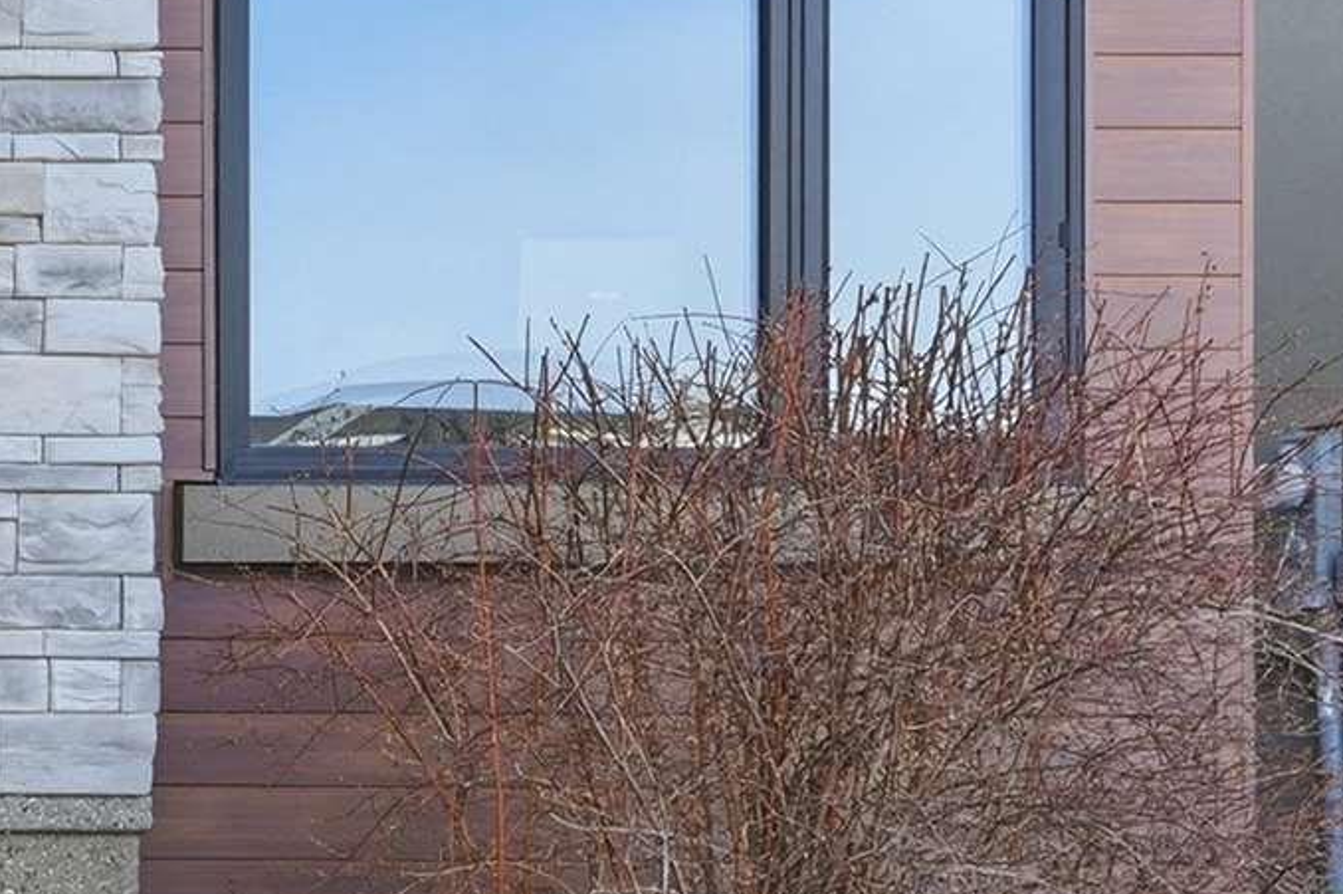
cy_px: 728
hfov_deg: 21.8
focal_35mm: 79
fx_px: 2955
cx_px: -608
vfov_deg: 17.0
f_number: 8
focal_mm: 17.5
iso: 100
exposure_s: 1/250
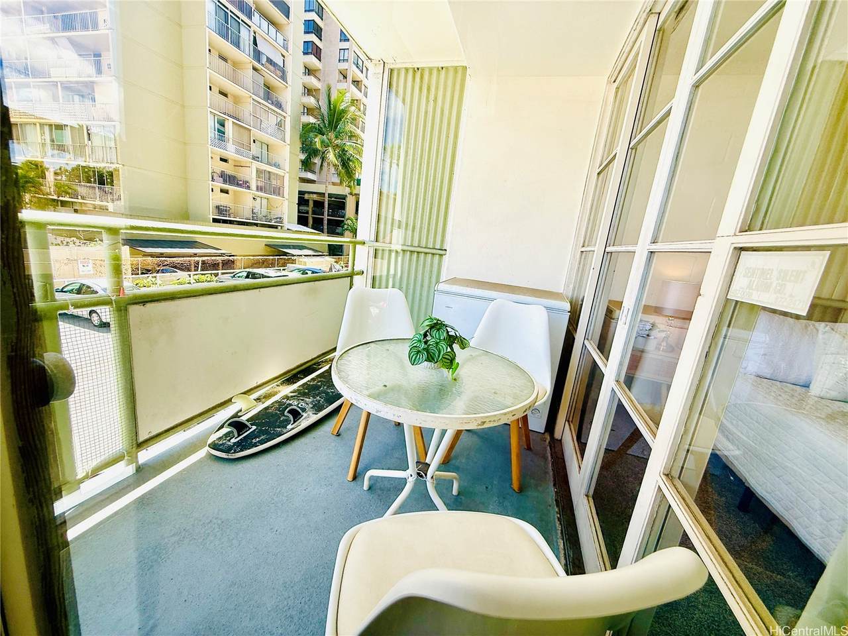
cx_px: 424
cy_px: 318
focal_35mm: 14
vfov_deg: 85.7
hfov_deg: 102.1
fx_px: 343
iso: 50
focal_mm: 2.22
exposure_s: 1/340
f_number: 2.2
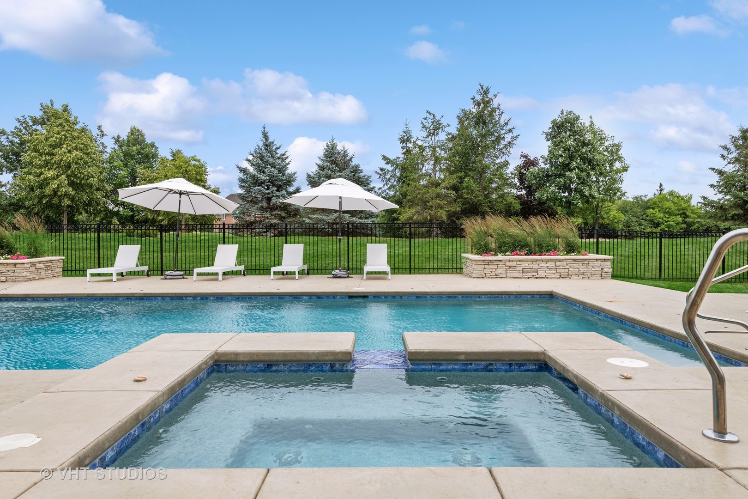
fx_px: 499
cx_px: 374
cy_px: 250
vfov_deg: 53.1
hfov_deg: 73.7
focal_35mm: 24
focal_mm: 24
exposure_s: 1/500
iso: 200
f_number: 9.5
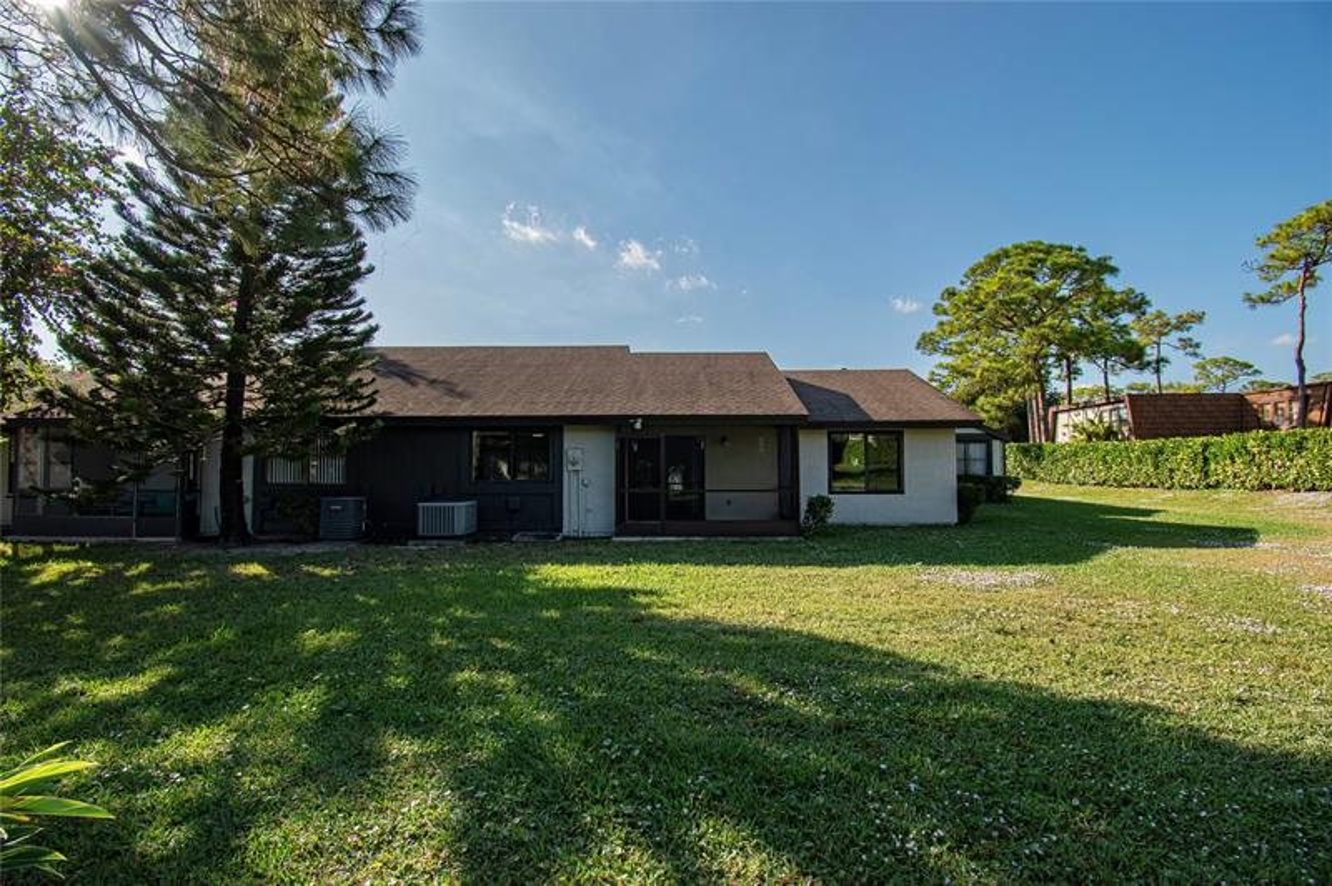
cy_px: 443
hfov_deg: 100.4
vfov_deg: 77.2
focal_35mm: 15
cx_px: 666
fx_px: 555
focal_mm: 10
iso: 200
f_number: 8
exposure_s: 1/320
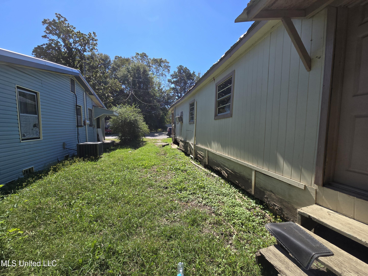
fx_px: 138
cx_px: 184
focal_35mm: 13
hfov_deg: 106.2
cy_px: 138
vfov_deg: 89.9
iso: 50
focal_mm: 2.2
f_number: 2.2
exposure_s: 1/1576
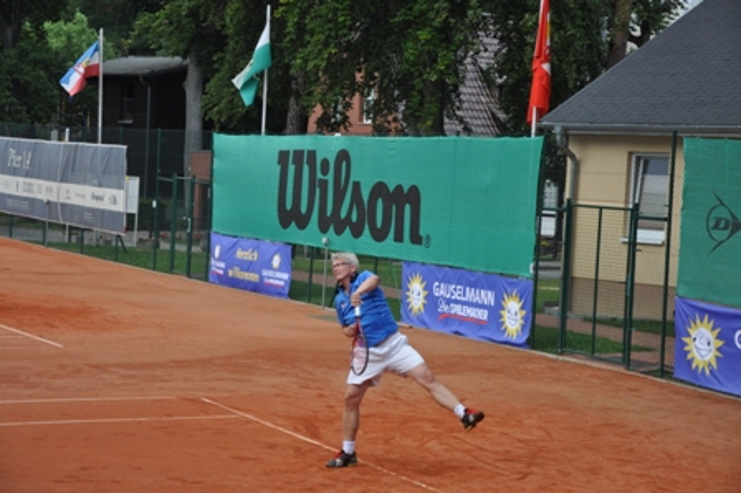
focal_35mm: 87
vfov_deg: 15.7
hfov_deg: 23.4
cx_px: 370
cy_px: 246
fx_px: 1789
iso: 640
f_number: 5
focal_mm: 58
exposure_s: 1/1000
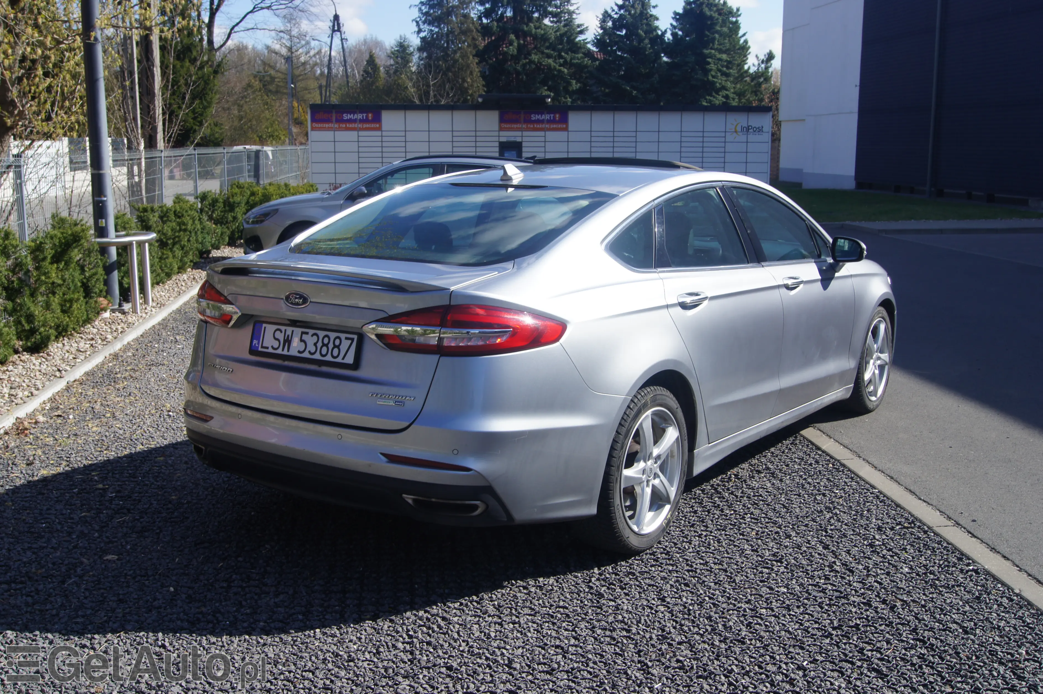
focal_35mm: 39
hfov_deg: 49.6
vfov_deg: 34.2
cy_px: 347
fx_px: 1129
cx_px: 522
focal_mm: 26
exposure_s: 1/100
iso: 100
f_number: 13
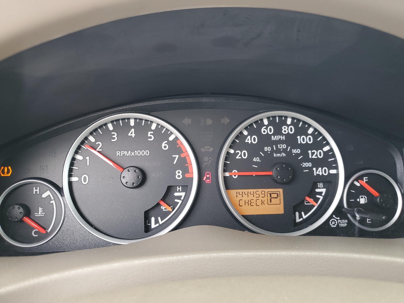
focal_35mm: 26
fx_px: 303
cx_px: 202
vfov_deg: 53.1
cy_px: 152
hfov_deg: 67.3
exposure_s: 1/120
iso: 69
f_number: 1.5
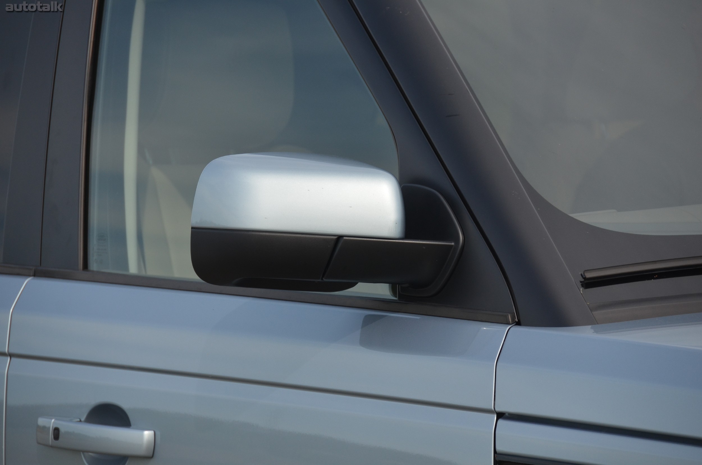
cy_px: 232
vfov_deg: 4.6
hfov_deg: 6.9
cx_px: 351
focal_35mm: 300
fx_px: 5838
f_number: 5.6
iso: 400
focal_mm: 200
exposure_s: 1/1600
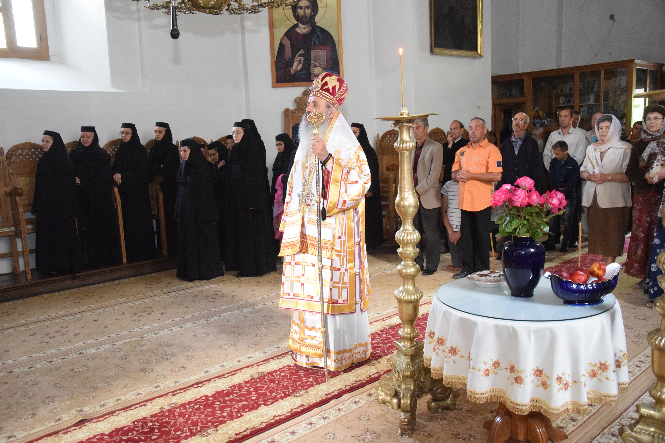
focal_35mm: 32
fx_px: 582
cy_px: 222
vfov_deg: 41.7
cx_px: 332
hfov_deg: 59.5
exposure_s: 1/60
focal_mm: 21
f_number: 3.8
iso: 6400
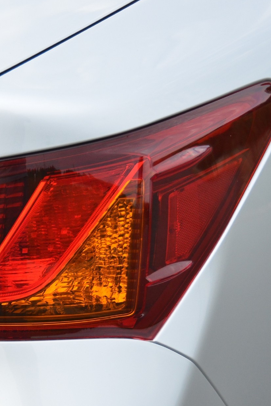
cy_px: 230
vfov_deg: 12.3
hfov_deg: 8.1
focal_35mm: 167
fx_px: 1886
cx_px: -63
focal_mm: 55
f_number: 4.8
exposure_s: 1/500
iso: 800
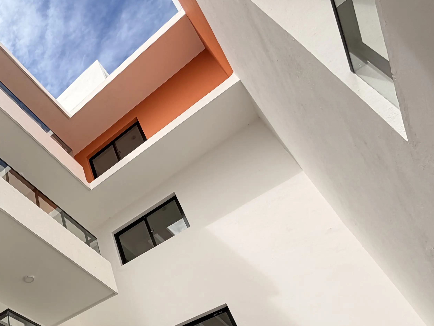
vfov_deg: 40.0
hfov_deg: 46.4
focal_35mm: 32
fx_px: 401
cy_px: 308
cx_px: -11
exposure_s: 1/888
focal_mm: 2.22
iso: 20
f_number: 2.2
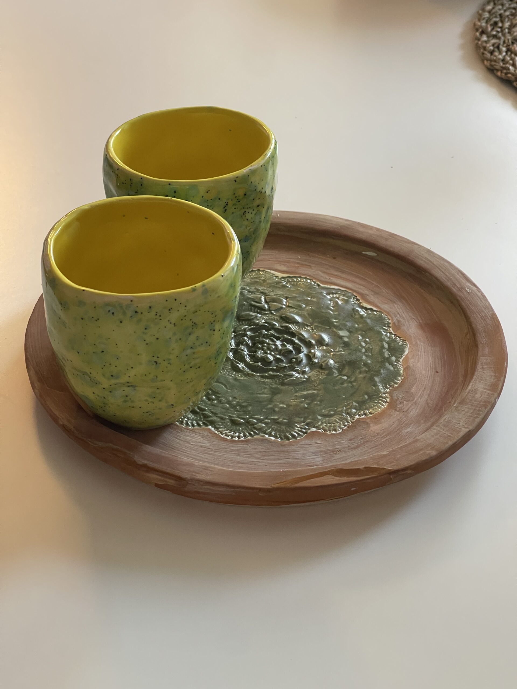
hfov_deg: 22.9
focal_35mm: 64
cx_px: 258
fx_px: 1274
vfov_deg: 30.3
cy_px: 344
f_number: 2.2
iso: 320
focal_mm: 7.5
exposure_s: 1/60
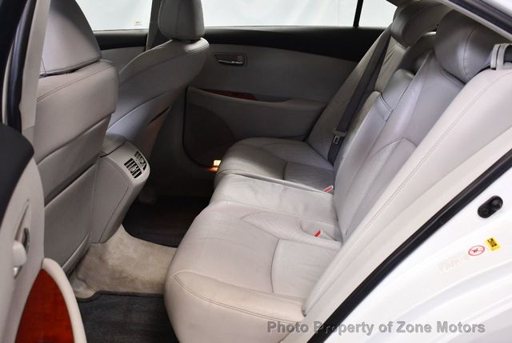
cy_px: 172
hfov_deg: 53.1
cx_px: 256
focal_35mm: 36
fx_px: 513
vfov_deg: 37.0
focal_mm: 18
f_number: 3.5
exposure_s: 1/125
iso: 1250
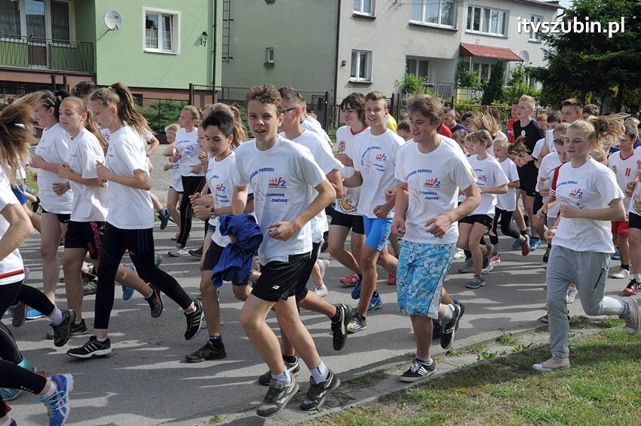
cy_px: 213
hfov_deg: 49.6
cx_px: 320
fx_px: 694
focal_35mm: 39
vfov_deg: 34.1
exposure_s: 1/640
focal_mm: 26
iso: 800
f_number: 13
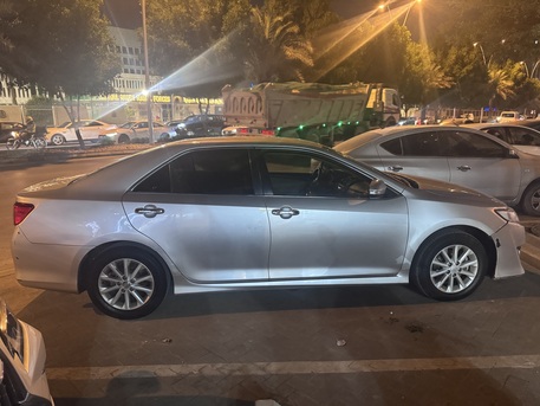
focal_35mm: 24
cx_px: 270
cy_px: 203
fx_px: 374
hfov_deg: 71.6
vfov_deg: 56.8
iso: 800
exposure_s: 1/40
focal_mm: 6.76
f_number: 1.78
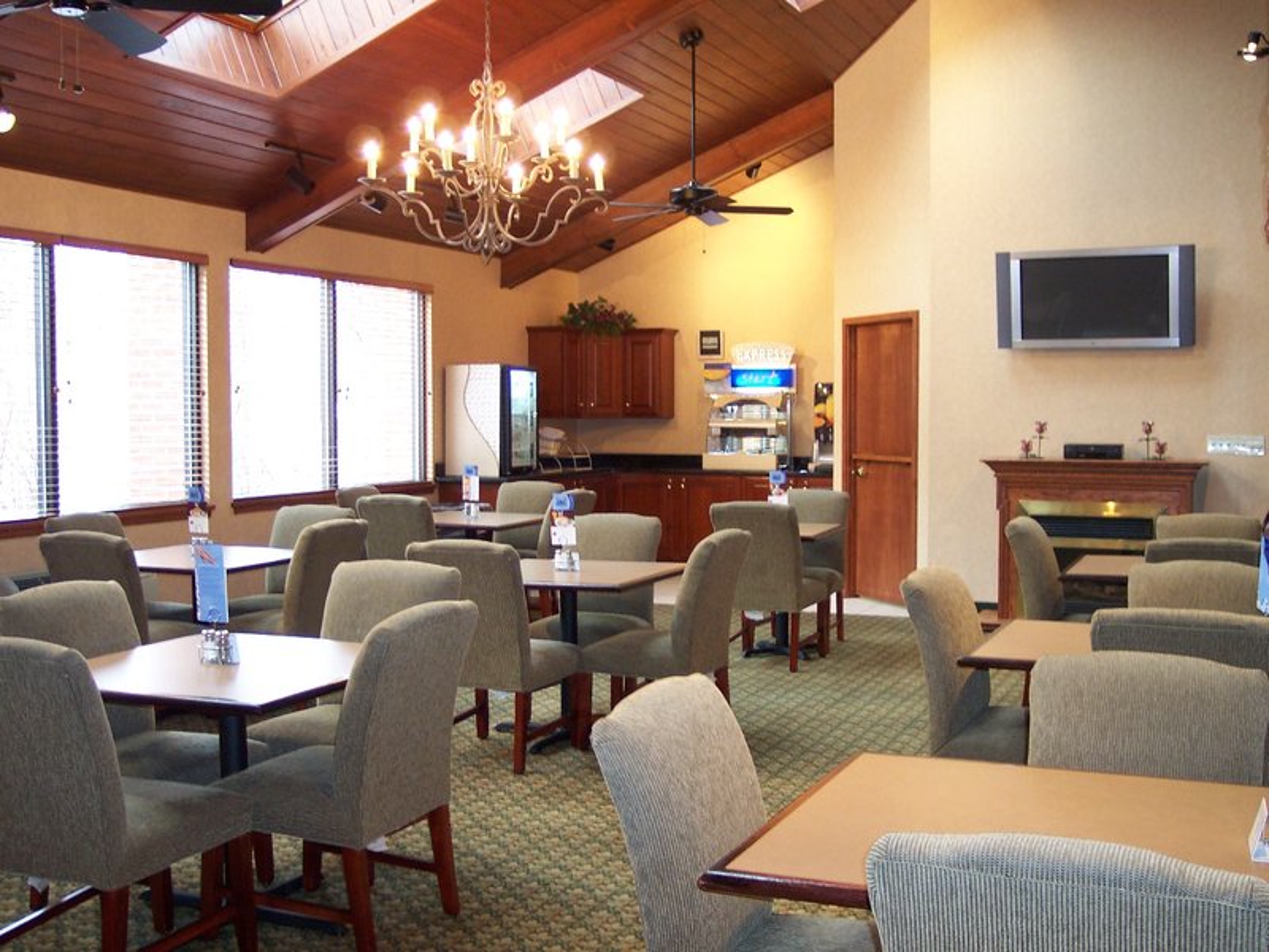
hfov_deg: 49.0
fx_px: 1393
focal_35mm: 38
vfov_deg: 37.7
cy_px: 476
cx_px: 634
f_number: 2.8
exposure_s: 1/8
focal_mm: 8
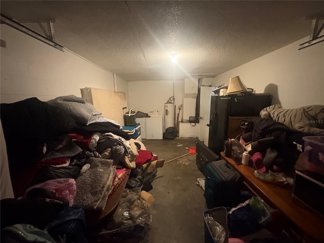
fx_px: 131
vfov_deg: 85.7
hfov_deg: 102.1
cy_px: 122
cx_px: 162
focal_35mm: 14
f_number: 2.2
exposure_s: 1/30
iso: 1250
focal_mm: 2.22
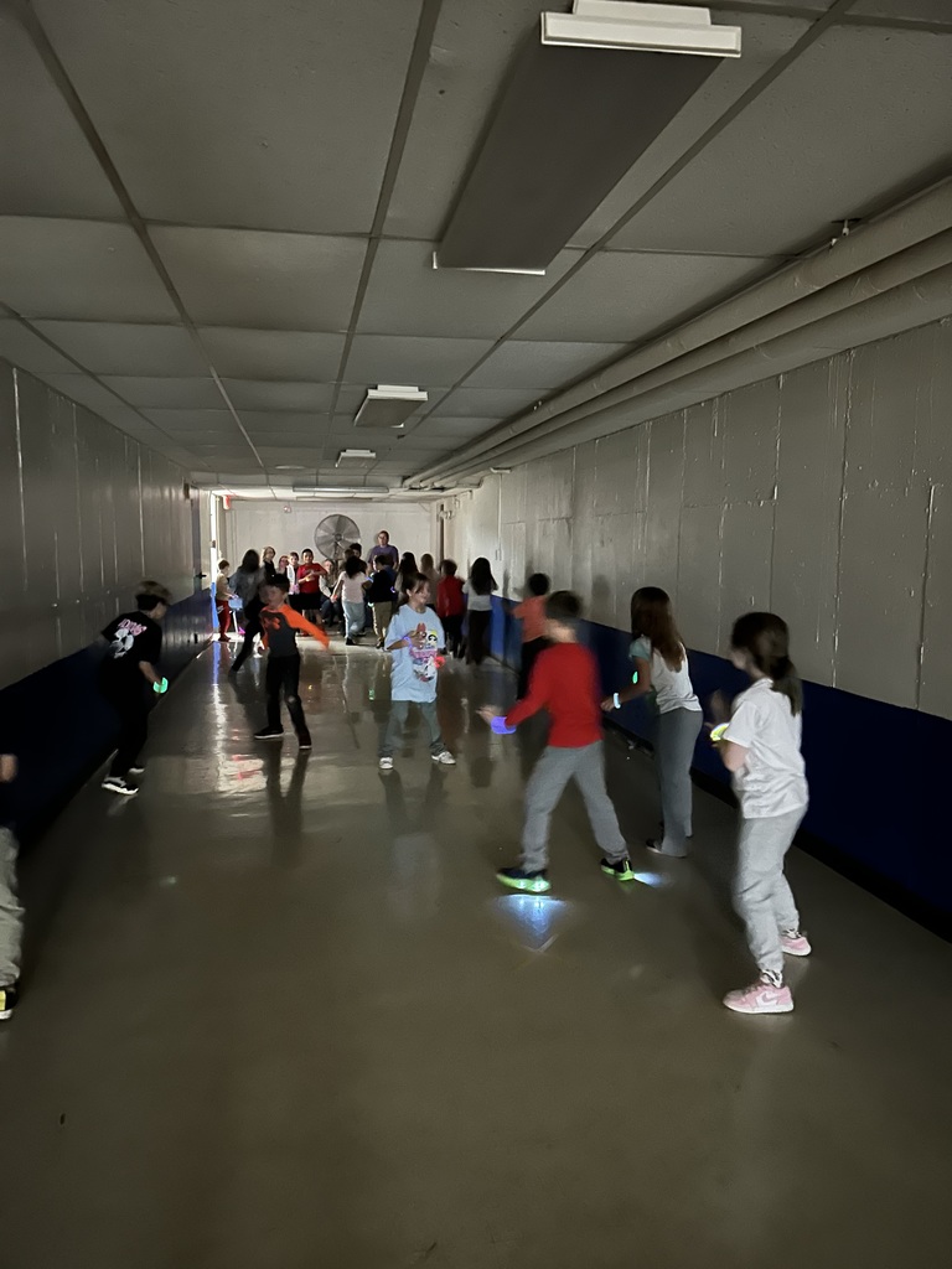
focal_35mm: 26
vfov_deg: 67.3
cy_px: 634
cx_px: 476
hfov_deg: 53.1
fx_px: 953
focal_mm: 5.7
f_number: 1.5
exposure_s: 1/15
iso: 2000
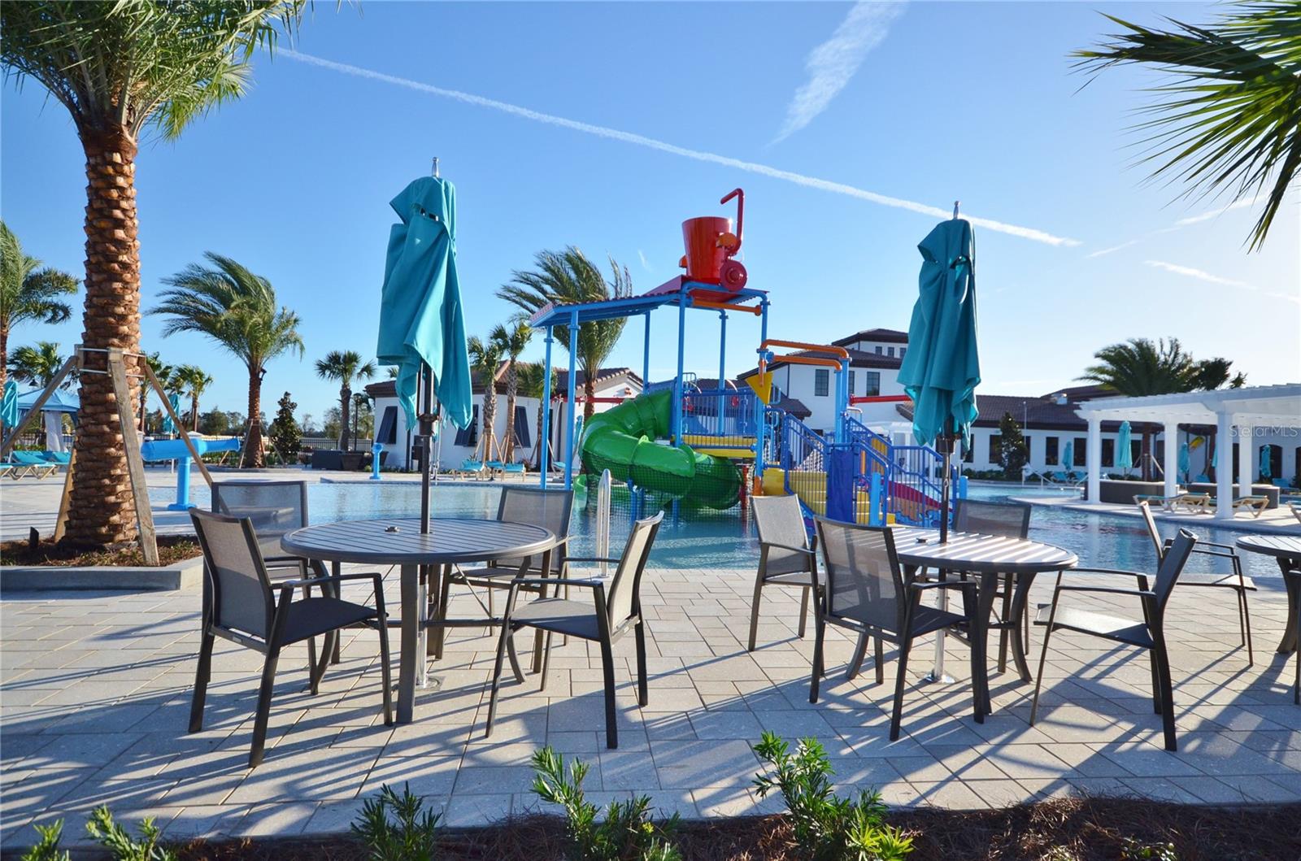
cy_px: 430
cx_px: 650
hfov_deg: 81.3
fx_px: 757
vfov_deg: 59.2
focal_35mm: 21
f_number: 7.1
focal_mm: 14
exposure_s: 1/2000
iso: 640
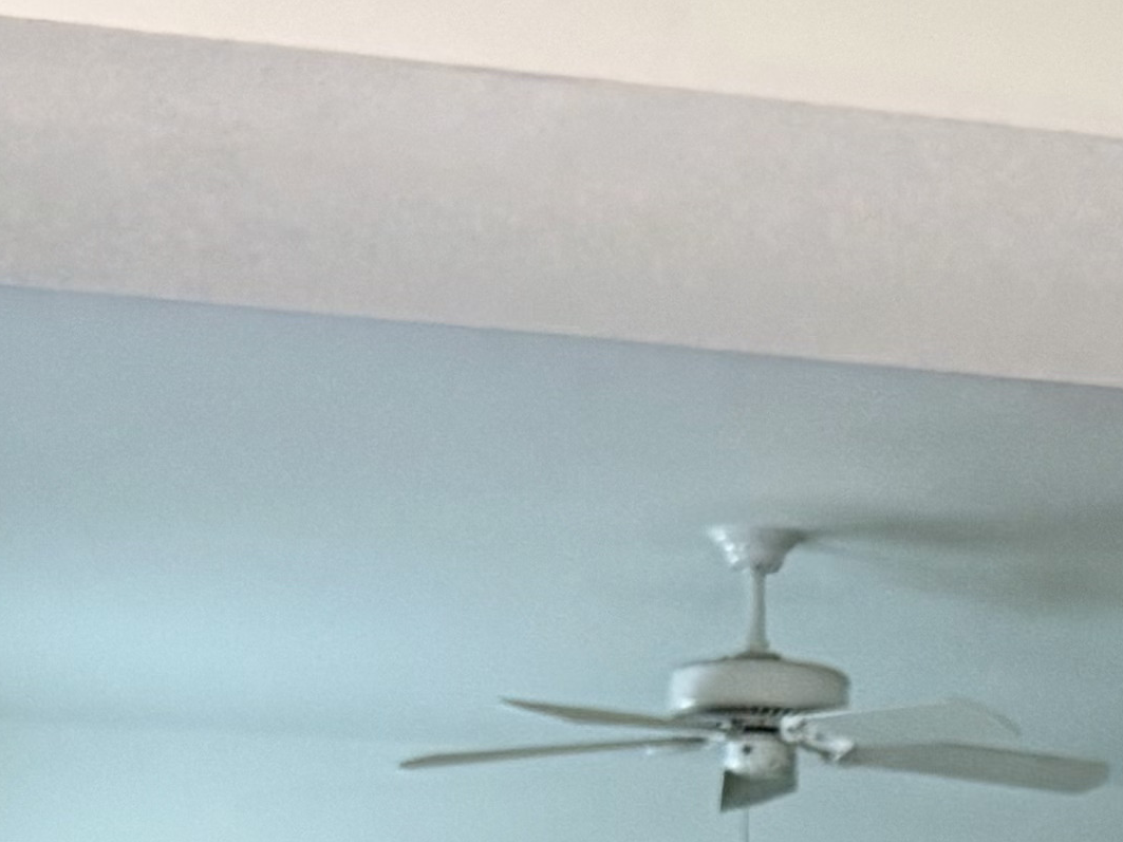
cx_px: 1739
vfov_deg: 10.8
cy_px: 1449
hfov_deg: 14.2
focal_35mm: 129
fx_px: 4184
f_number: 1.78
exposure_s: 1/120
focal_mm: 6.76
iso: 200
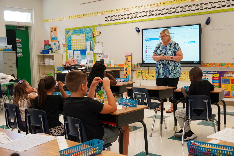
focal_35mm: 46
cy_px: 78
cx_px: 117
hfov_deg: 42.3
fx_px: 302
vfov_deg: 29.0
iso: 1600
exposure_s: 1/160
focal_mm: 31
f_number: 4.5
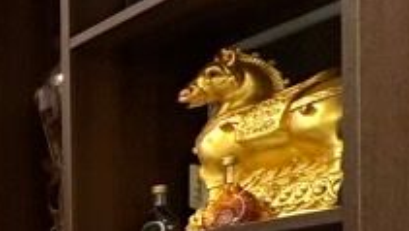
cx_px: -539
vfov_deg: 15.0
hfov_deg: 15.9
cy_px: 365
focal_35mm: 74
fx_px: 803
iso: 200
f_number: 2.2
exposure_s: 1/100
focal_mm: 2.22
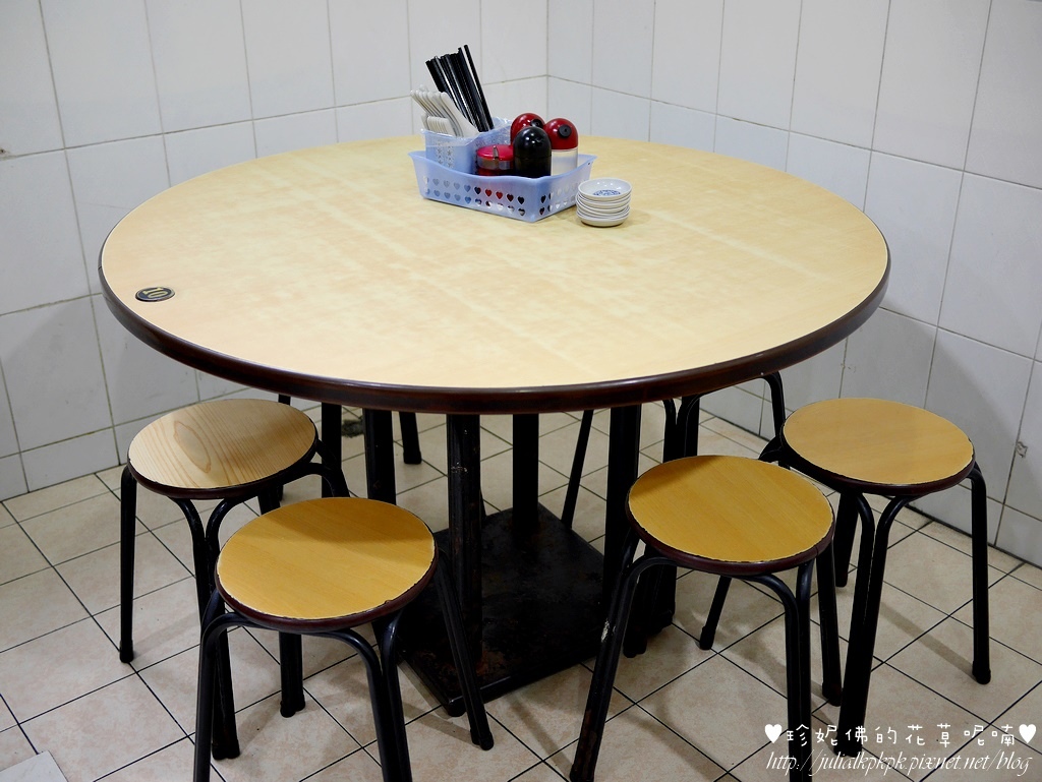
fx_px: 1205
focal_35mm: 40
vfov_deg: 36.0
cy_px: 391
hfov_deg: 46.8
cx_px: 521
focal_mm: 20
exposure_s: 1/60
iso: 320
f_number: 1.7
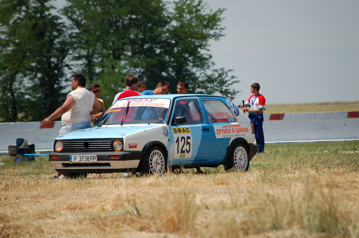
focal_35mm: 300
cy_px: 119
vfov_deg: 4.6
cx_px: 180
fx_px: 2989
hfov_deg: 6.9
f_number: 5.6
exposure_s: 1/1000
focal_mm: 200
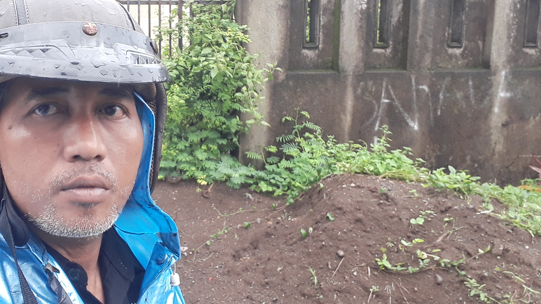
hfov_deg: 49.8
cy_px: 86
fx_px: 559
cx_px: 143
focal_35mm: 39
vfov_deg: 30.1
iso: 40
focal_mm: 2.53
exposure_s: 1/192
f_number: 1.9
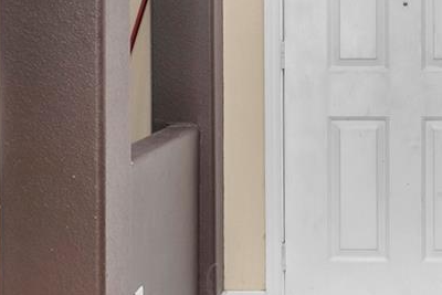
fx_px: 884
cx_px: 376
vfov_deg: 18.8
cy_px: 74
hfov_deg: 27.3
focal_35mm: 72
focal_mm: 12
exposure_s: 1/60
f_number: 7.1
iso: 400
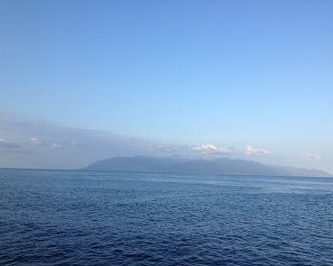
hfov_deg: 49.1
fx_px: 365
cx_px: 175
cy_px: 134
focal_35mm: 37
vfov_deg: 40.1
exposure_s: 1/1082
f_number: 2.4
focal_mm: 4.28
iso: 50
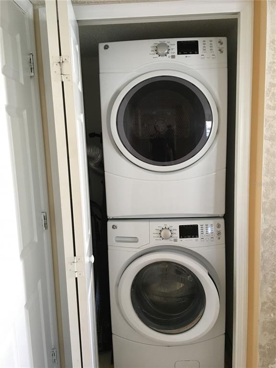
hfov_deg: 48.2
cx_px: 138
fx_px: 308
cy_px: 184
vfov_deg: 61.7
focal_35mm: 29
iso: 125
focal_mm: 4.15
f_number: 2.2
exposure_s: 1/30
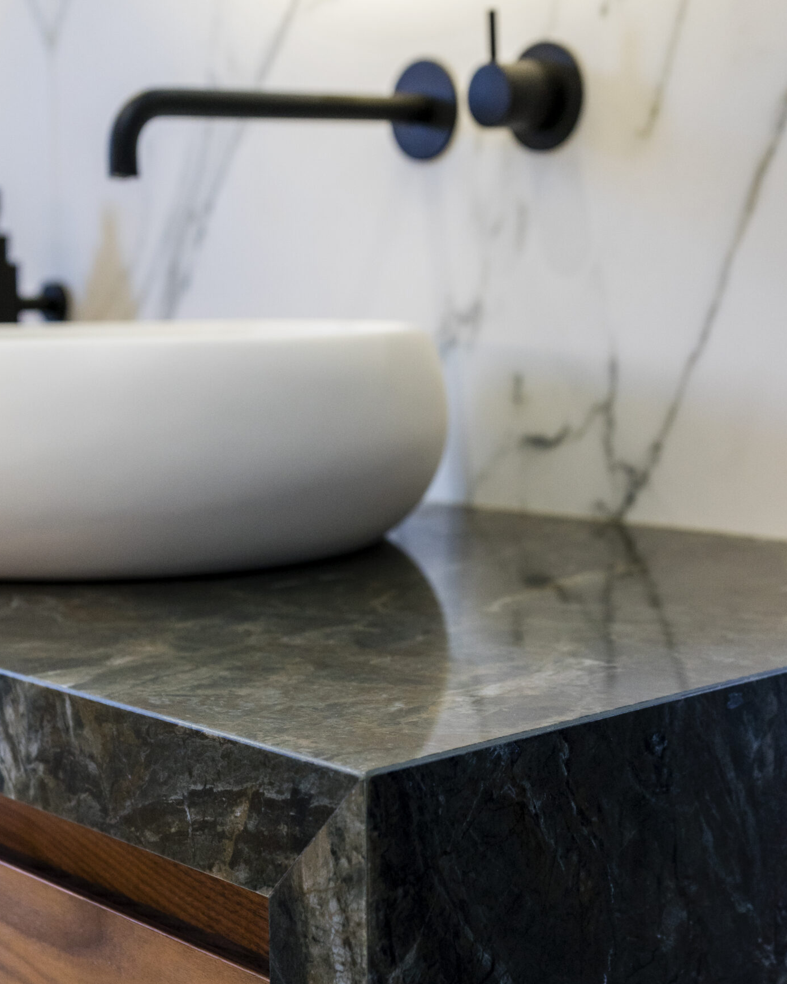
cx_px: 366
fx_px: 1689
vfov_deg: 32.3
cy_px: 610
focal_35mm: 58
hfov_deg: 26.2
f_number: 5
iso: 1250
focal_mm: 42
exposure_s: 1/125
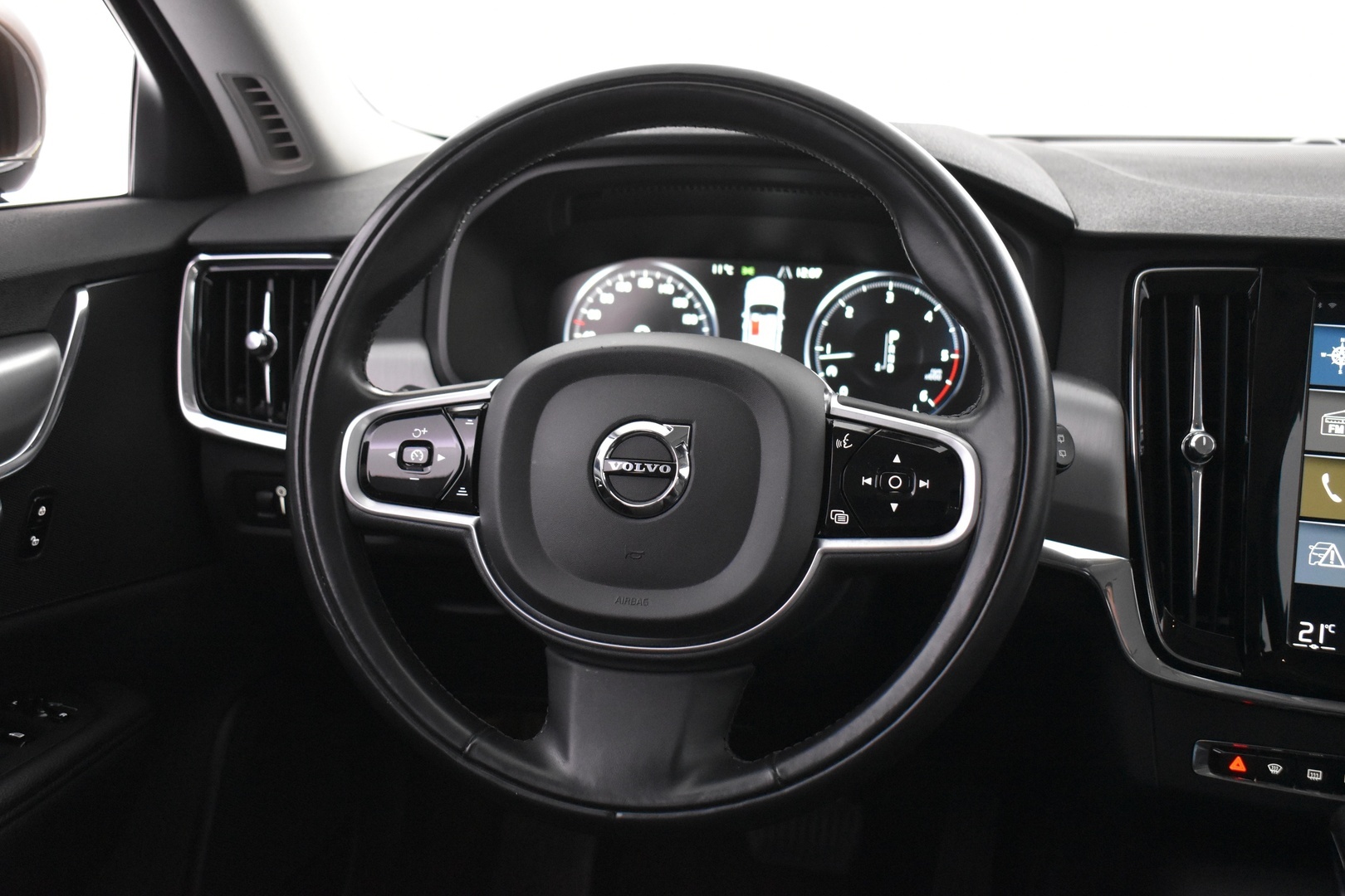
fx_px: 1513
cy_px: 448
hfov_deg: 47.9
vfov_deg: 33.0
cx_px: 672
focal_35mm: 40
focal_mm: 27
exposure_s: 1/20
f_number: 4
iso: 3200
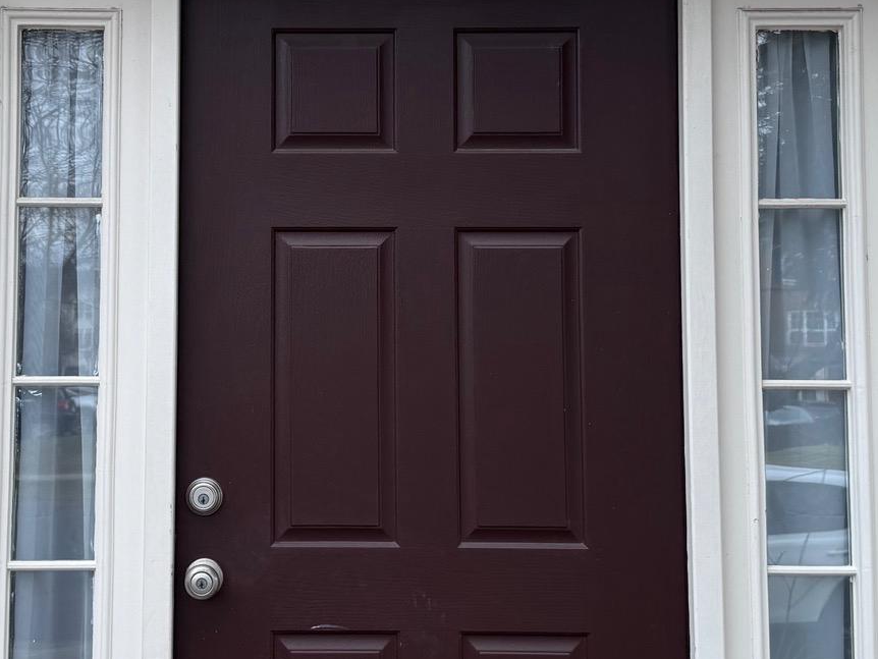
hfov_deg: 33.5
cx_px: 303
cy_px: 250
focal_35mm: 57
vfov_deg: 25.6
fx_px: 1446
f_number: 1.78
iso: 80
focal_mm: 6.86
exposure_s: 1/535
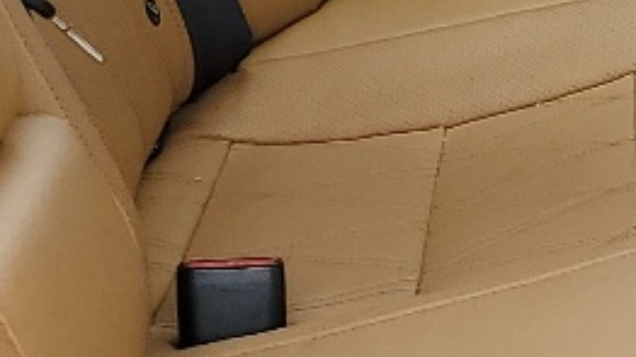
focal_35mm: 173
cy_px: 117
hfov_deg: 11.8
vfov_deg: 7.0
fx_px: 2916
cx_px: 1007
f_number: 1.5
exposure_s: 1/526
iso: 50
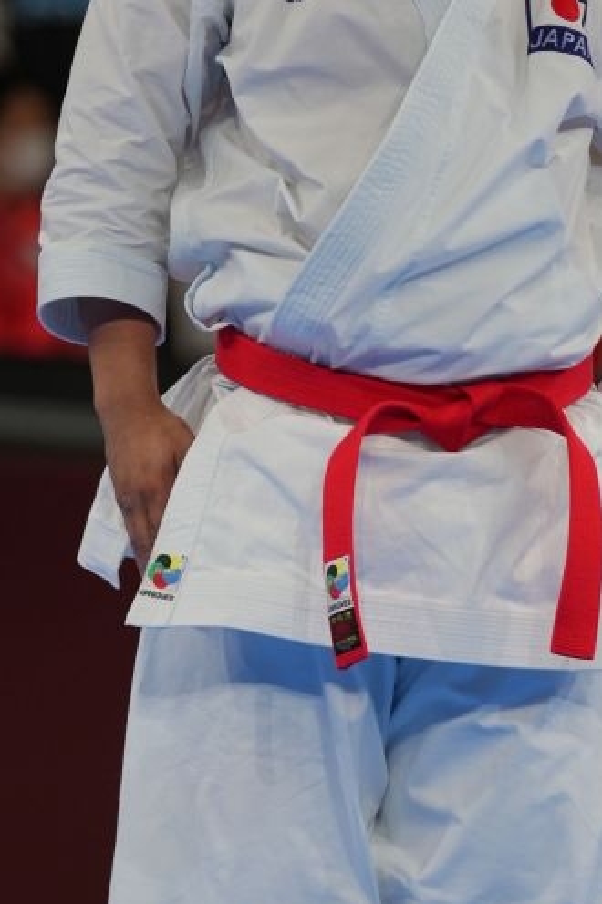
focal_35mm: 632
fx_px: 15874
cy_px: 478
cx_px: 379
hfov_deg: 2.2
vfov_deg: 3.3
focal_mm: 174
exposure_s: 1/500
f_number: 2.8
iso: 200
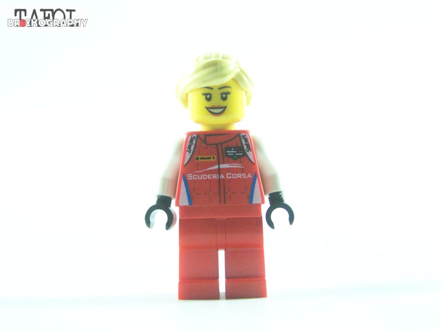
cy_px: 166
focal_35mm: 82
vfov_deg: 18.0
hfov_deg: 23.8
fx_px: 1045
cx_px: 220
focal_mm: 13.7
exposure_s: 1/45
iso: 400
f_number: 3.2
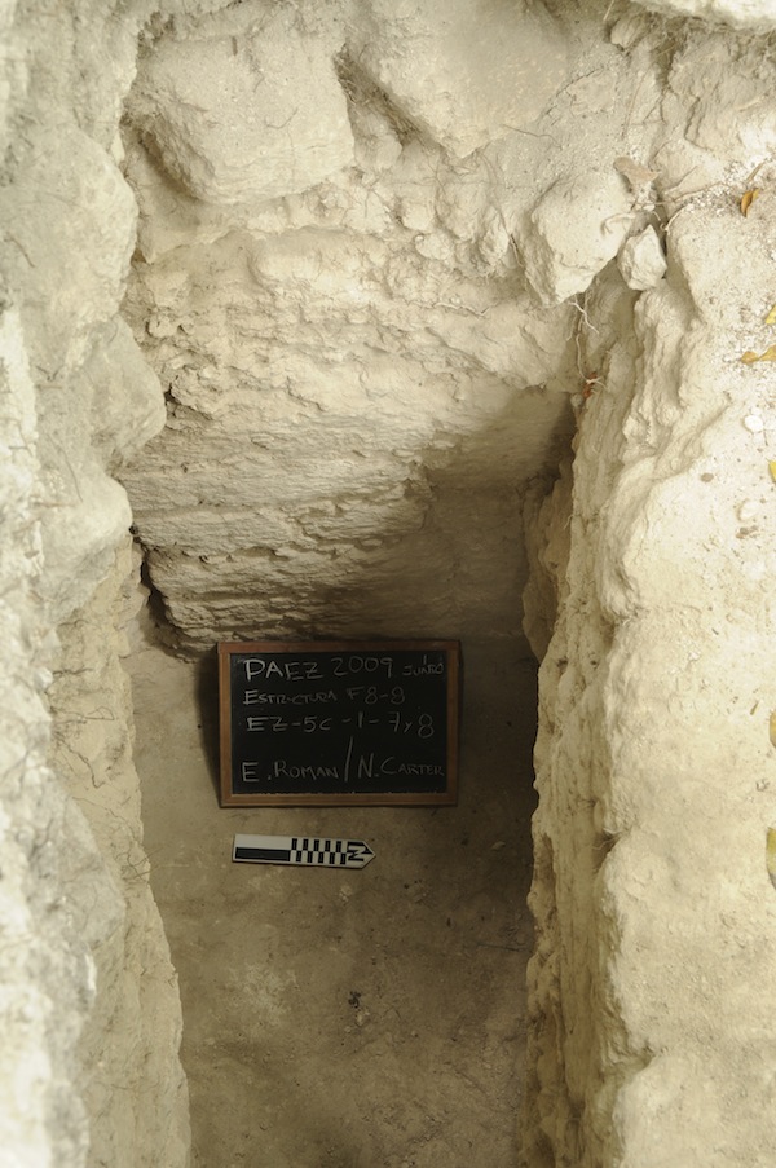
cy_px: 584
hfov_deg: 17.5
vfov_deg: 26.0
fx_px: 2528
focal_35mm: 78
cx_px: 388
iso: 200
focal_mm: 52
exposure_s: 1/1.6
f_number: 9
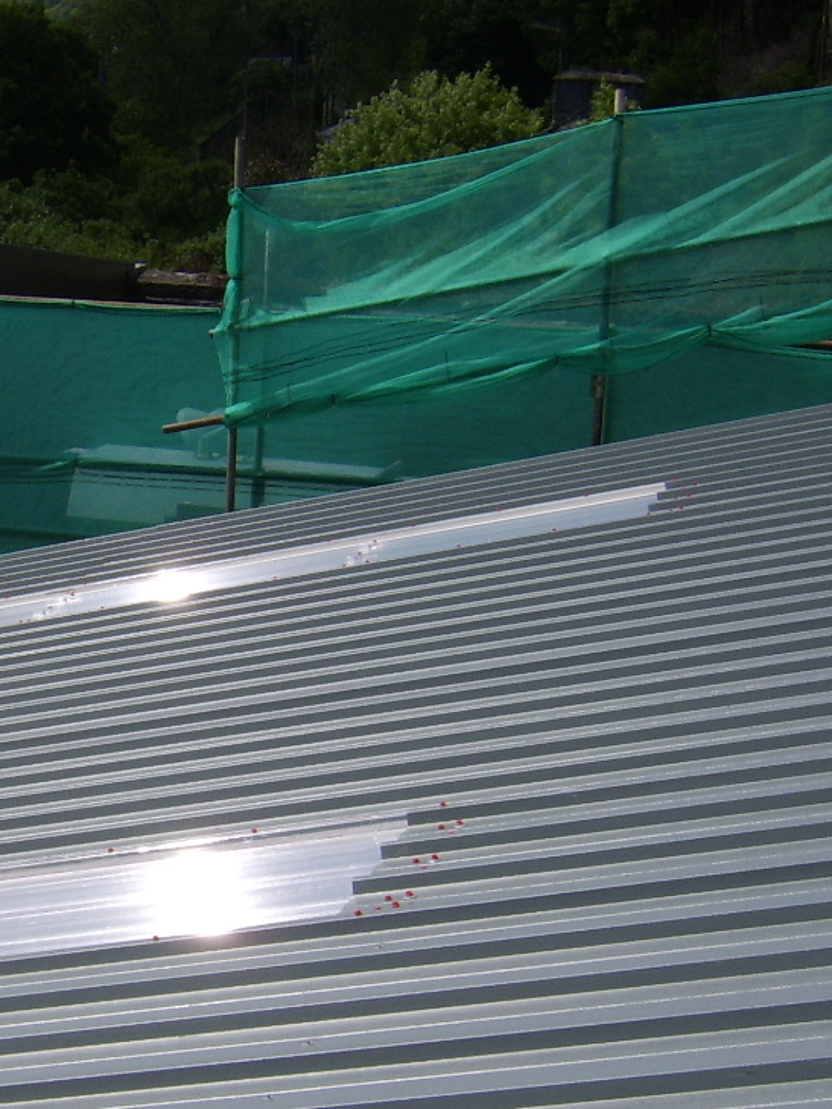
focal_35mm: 68
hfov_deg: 20.6
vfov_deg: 28.4
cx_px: -93
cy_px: 736
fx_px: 2179
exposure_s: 1/458
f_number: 6.7
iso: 71
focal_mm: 8.13
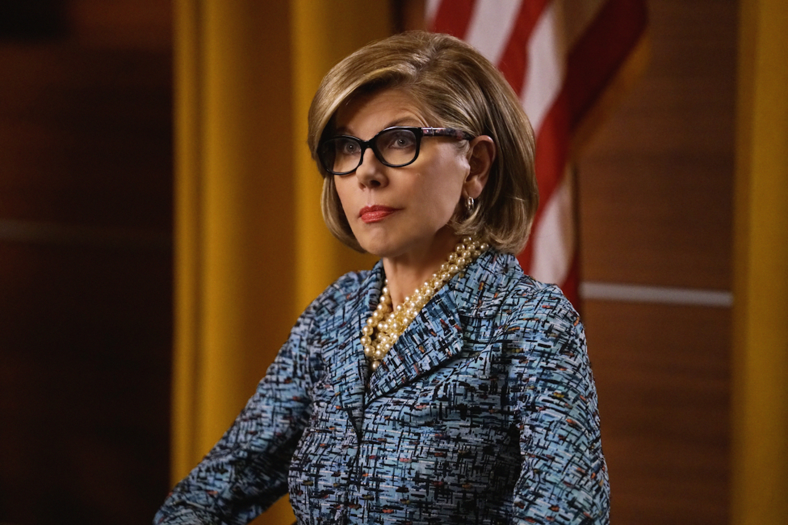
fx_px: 4334
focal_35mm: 198
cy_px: 262
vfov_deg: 6.9
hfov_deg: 10.4
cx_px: 394
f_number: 2.8
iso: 5000
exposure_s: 1/60
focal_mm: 198
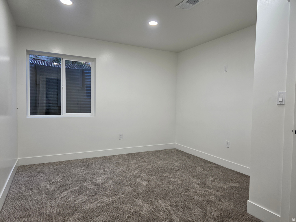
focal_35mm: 23
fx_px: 197
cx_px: 148
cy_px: 111
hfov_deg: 73.9
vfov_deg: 58.9
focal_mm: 6.3
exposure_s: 1/120
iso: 200
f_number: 1.7
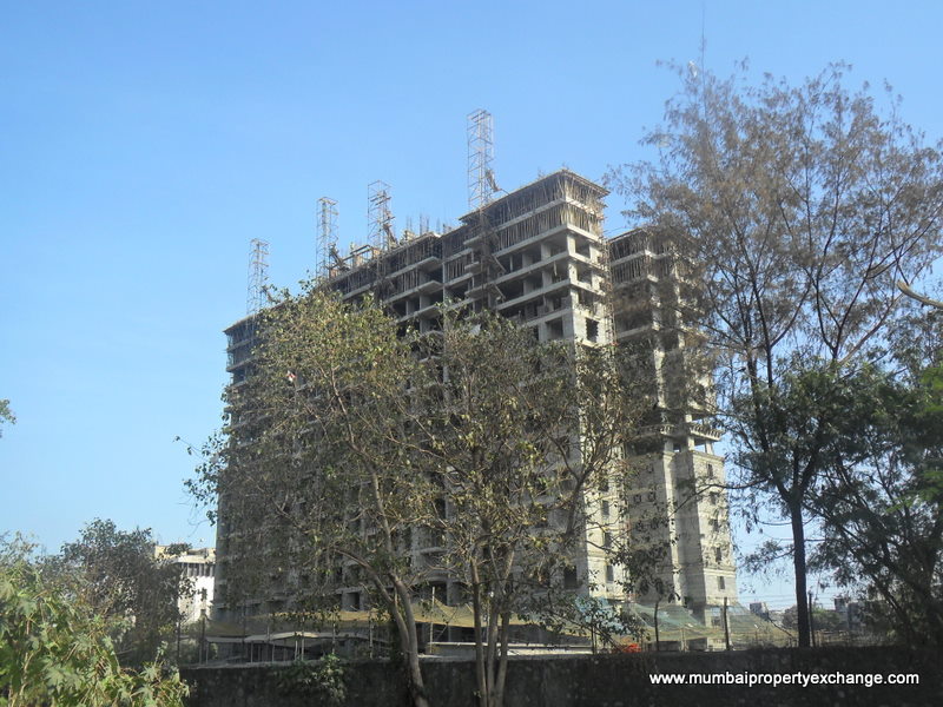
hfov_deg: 50.1
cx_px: 472
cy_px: 354
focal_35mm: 37
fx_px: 1008
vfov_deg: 38.7
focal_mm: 6.6
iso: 100
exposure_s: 1/500
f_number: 4
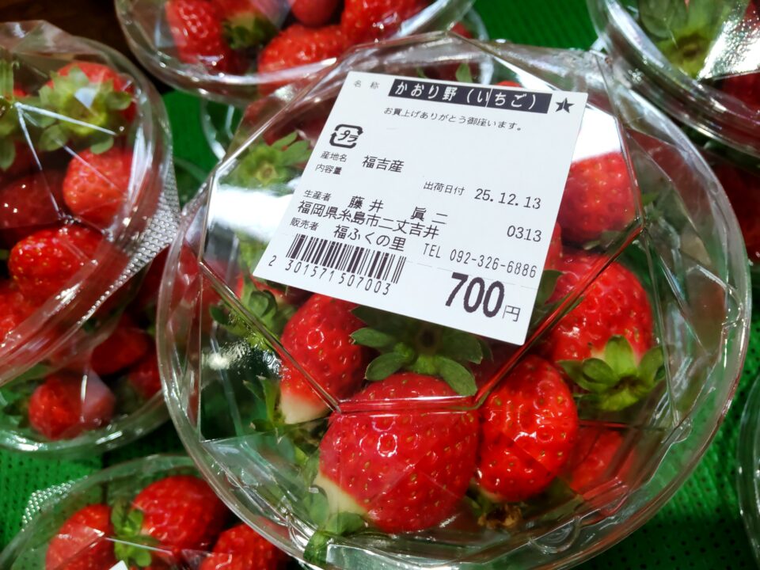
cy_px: 285
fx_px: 527
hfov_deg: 71.6
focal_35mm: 24
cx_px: 380
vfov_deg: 56.8
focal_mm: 3.43
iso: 217
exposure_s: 1/60
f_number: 2
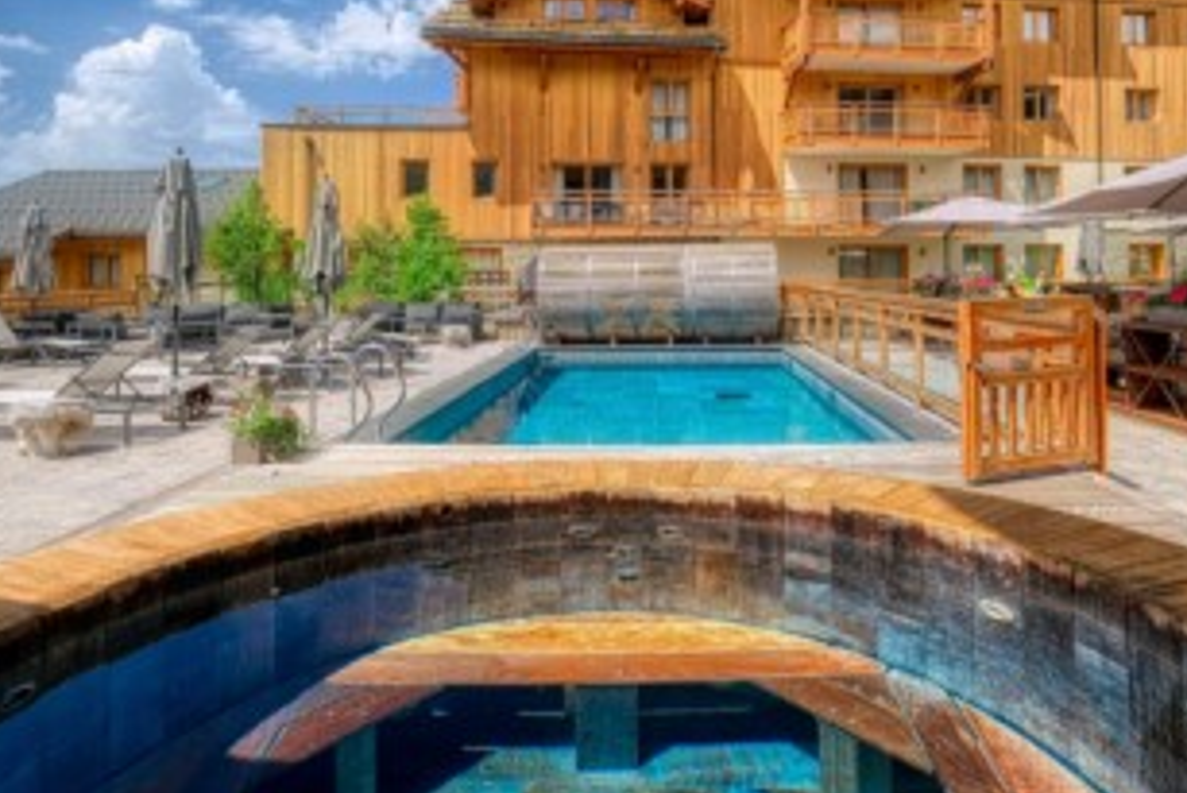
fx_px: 726
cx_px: 657
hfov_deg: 78.3
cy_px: 325
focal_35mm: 22
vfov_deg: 56.9
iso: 400
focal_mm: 10
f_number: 8
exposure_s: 1/240
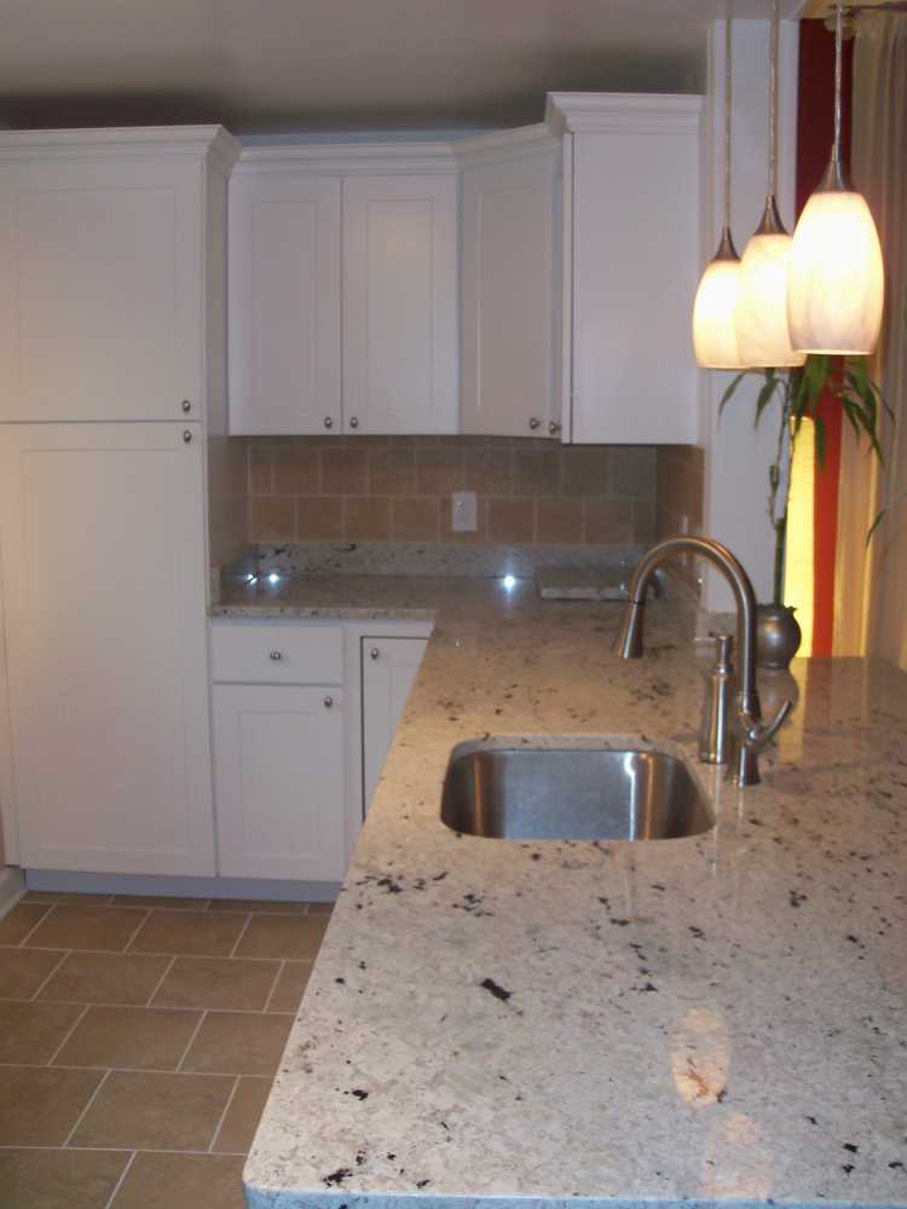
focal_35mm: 35
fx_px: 1223
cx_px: 454
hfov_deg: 40.7
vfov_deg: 52.6
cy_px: 604
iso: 100
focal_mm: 6.3
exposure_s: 1/30
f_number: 3
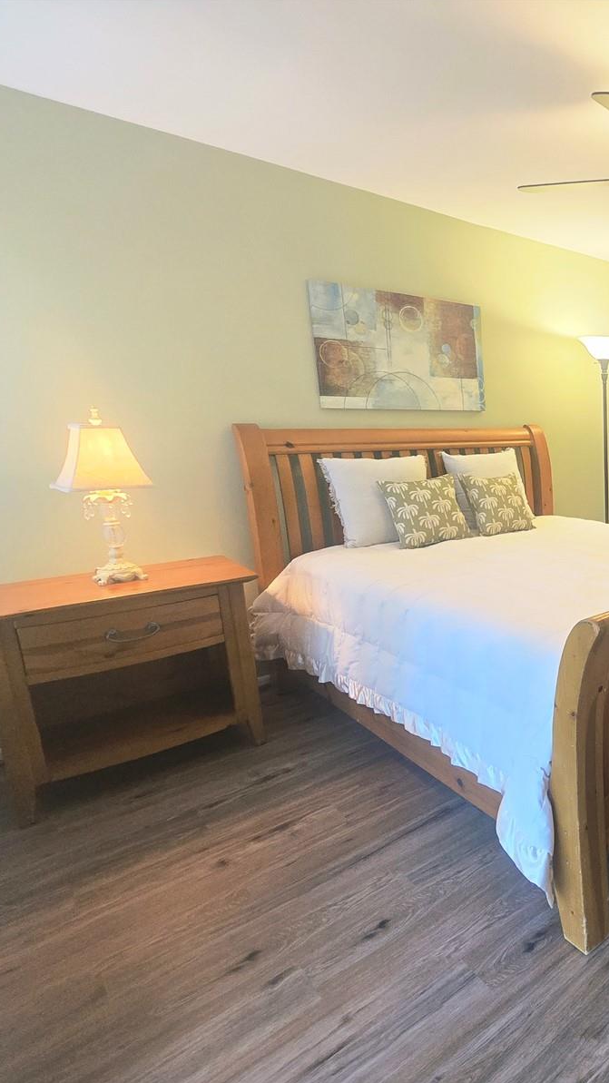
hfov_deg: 42.3
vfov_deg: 89.6
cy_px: 542
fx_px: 545
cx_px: 704
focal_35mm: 19
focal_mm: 2.2
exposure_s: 1/60
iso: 400
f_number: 2.2
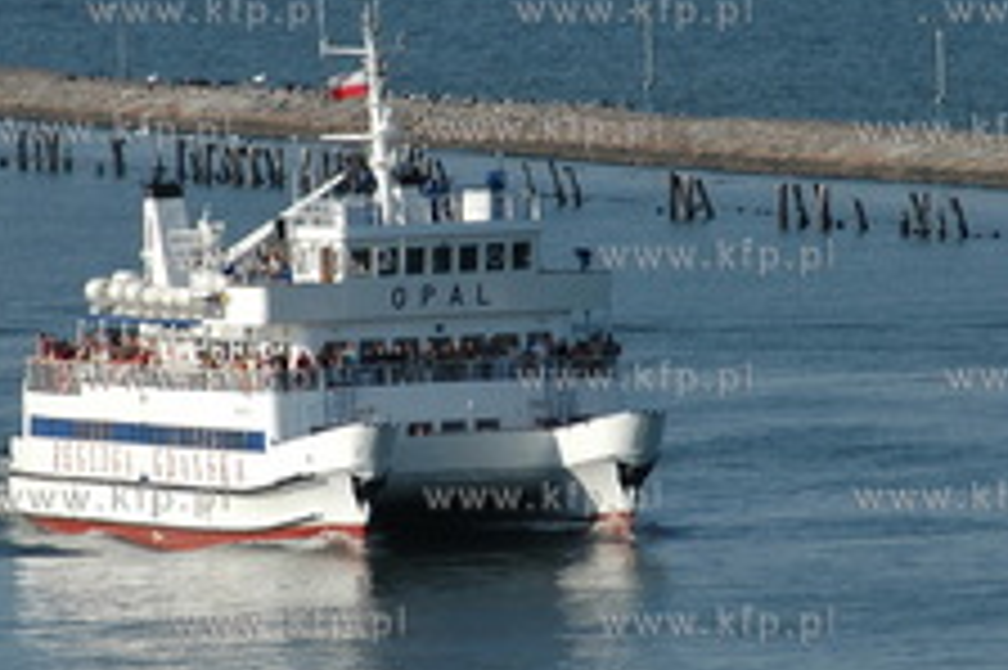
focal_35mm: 723
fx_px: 20229
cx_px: 446
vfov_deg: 1.9
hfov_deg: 2.9
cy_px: 315
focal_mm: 270
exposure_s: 1/125
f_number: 16
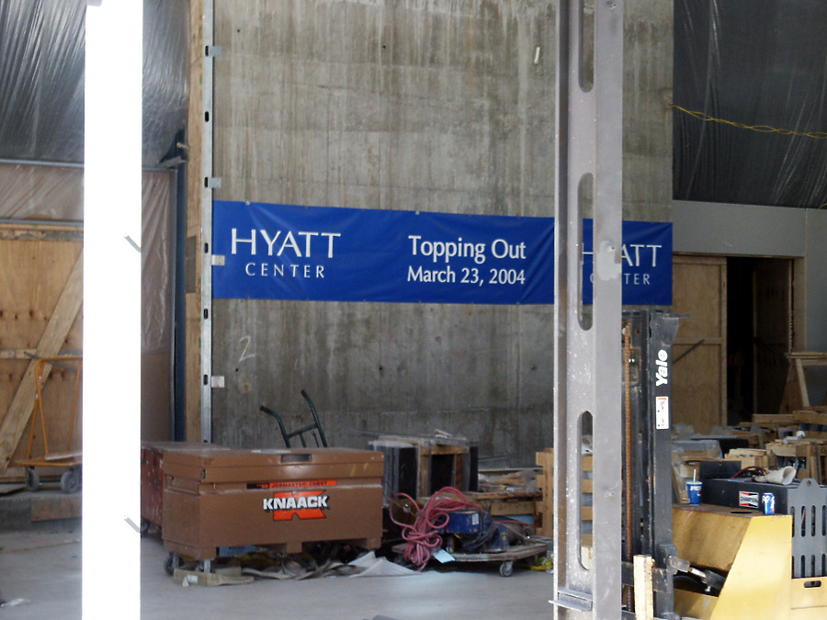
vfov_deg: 21.9
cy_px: 310
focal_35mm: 67
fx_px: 1601
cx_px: 414
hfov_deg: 29.0
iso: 125
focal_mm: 13.93
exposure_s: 1/60
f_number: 3.6
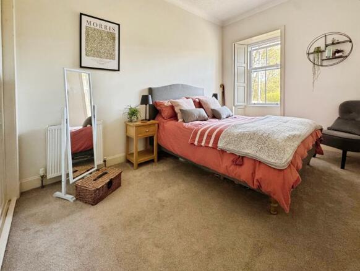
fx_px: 146
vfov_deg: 85.7
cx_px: 180
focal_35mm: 14
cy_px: 136
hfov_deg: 102.0
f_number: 2.2
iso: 250
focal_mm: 2.22
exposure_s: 1/99
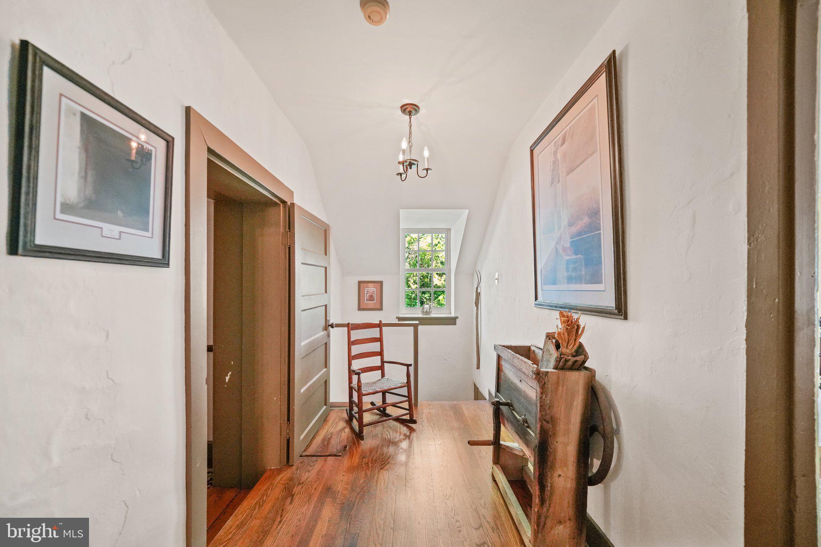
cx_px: 410
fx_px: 274
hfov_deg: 112.6
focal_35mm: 12
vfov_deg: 90.0
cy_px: 274
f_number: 4
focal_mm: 12
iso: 2500
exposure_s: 1/30
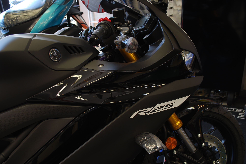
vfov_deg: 37.0
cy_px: 82
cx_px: 123
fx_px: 246
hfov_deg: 53.1
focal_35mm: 36
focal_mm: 24
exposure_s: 1/8
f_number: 5.6
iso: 100
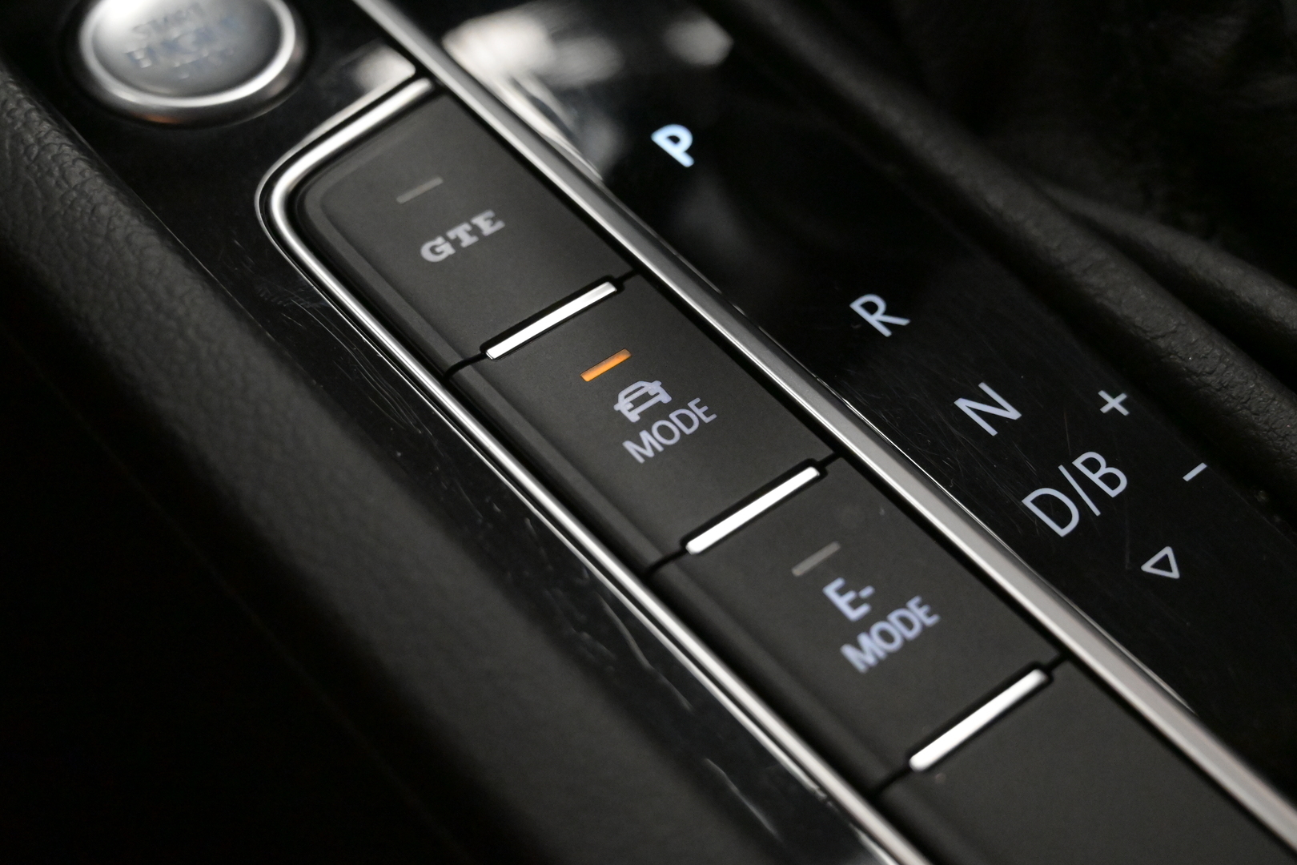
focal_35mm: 63
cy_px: 432
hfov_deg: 31.9
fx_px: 2270
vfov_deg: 21.6
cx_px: 648
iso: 8000
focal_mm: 42
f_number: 5
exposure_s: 1/500
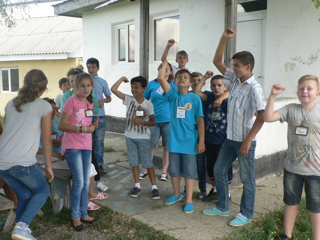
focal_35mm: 36
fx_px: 333
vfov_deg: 39.7
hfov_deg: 51.4
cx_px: 160
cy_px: 120
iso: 80
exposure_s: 1/100
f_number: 4
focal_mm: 6
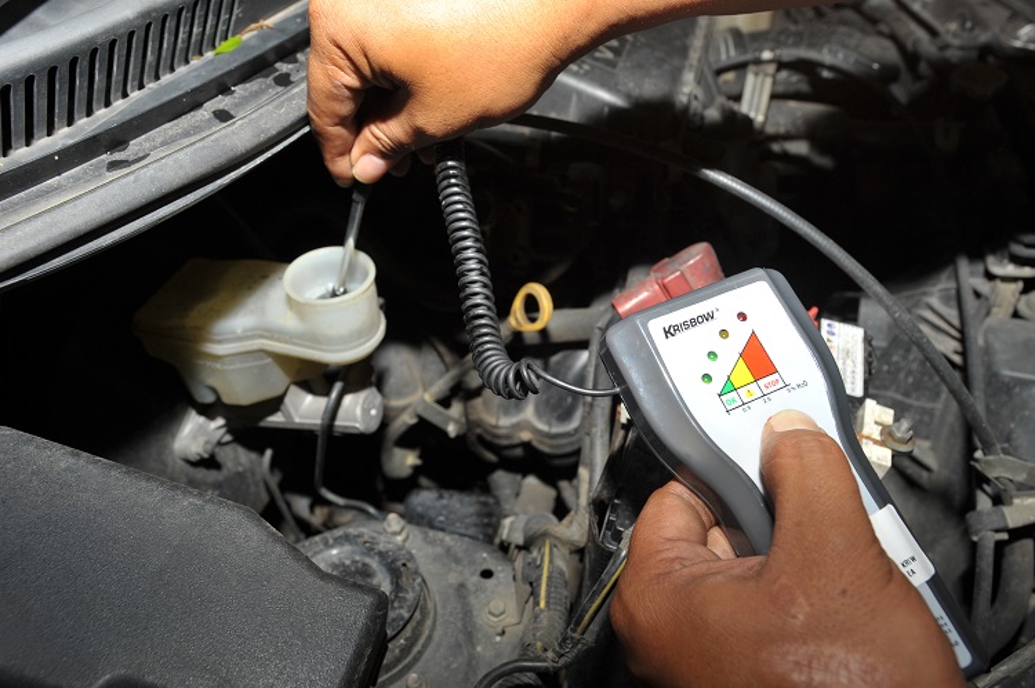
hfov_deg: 69.4
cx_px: 518
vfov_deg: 49.5
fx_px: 747
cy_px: 344
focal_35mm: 26
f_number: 8
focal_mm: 26
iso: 500
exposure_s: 1/250
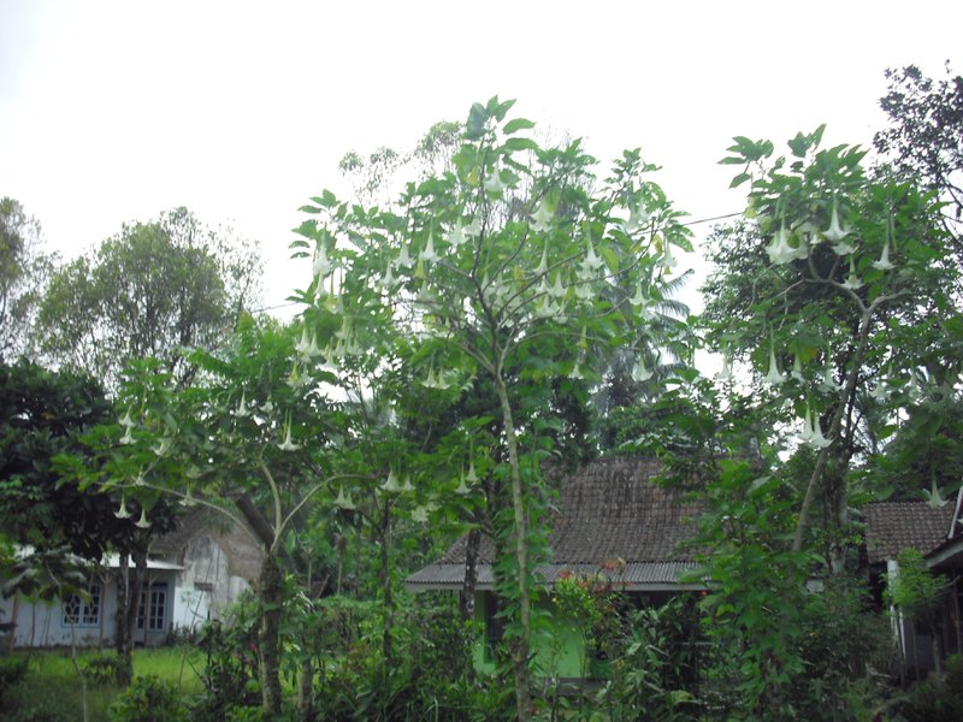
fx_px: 1057
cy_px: 361
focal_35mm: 38
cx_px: 482
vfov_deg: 37.7
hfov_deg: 49.0
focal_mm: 6.2
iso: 100
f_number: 8
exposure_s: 1/100
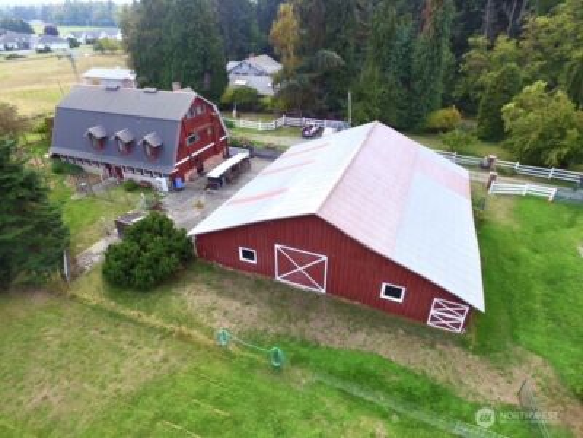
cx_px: 292
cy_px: 219
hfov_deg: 81.7
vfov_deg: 66.0
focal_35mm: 20
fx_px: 337
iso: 100
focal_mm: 3.61
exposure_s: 1/336
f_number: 2.8
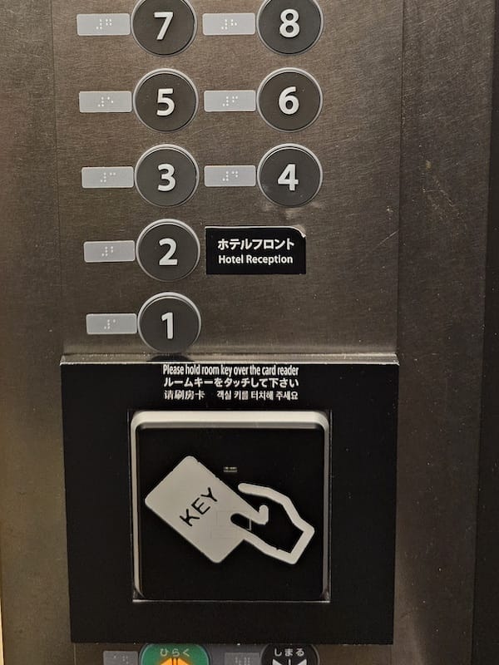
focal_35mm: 23
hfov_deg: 58.9
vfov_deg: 73.9
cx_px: 250
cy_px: 332
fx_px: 442
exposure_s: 1/40
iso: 640
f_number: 1.7
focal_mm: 6.3
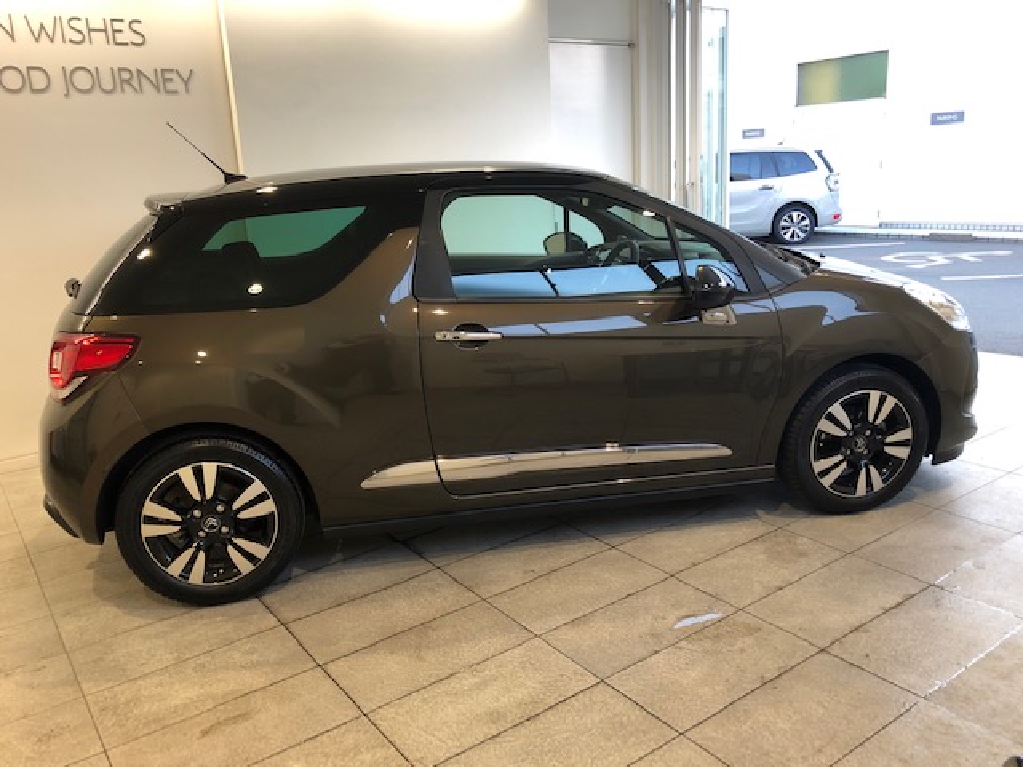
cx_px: 512
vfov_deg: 49.7
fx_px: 827
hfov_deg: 63.4
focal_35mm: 28
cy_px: 384
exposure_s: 1/33
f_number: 1.8
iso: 25
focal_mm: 3.99
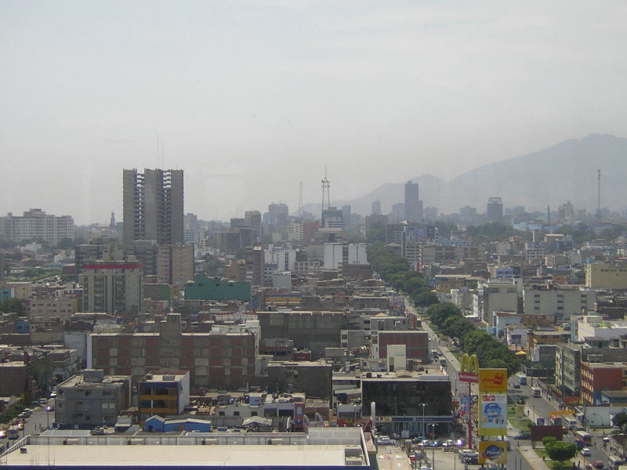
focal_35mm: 77
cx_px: 314
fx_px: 1395
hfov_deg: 25.3
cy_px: 235
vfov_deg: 19.1
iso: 50
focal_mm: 10.1
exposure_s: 1/414
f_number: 3.9
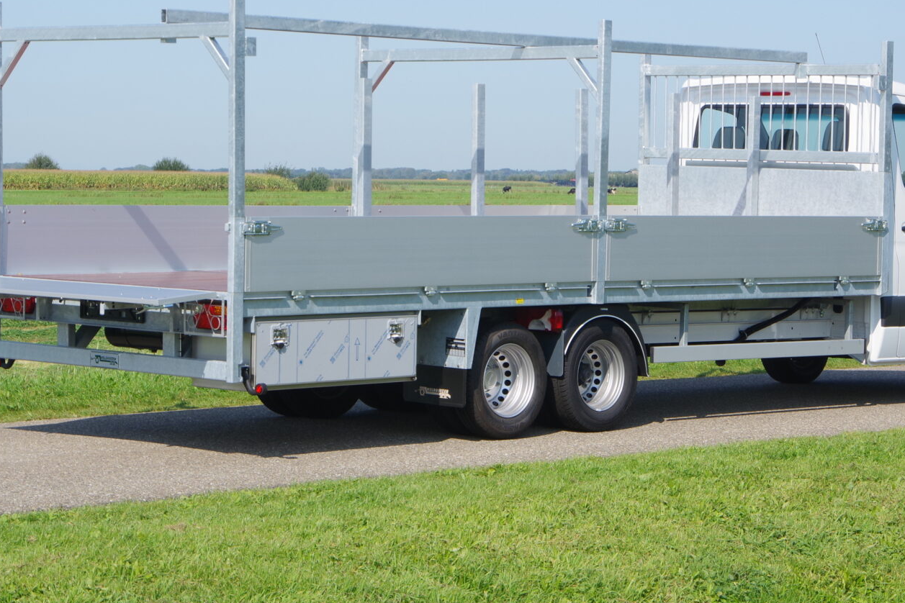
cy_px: 203
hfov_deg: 18.6
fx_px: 2765
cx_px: 429
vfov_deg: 12.4
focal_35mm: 110
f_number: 13
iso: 200
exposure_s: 1/125
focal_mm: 48
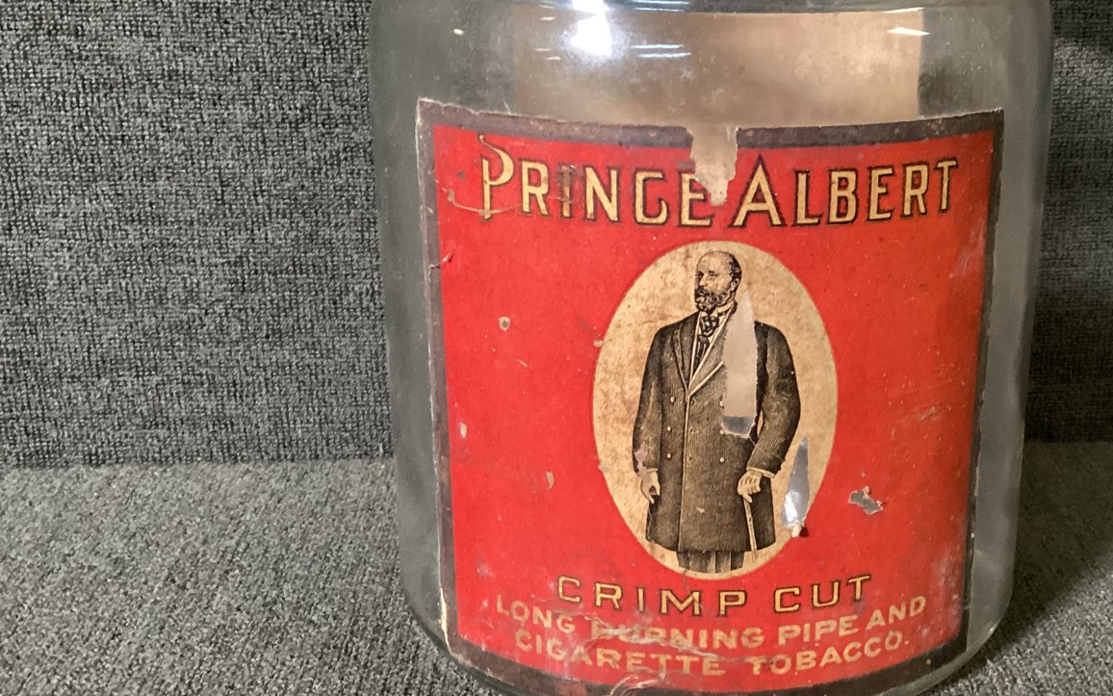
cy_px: 277
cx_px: 724
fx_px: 1305
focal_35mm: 43
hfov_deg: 45.6
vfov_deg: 29.8
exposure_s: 1/40
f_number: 2.4
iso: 400
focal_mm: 3.3
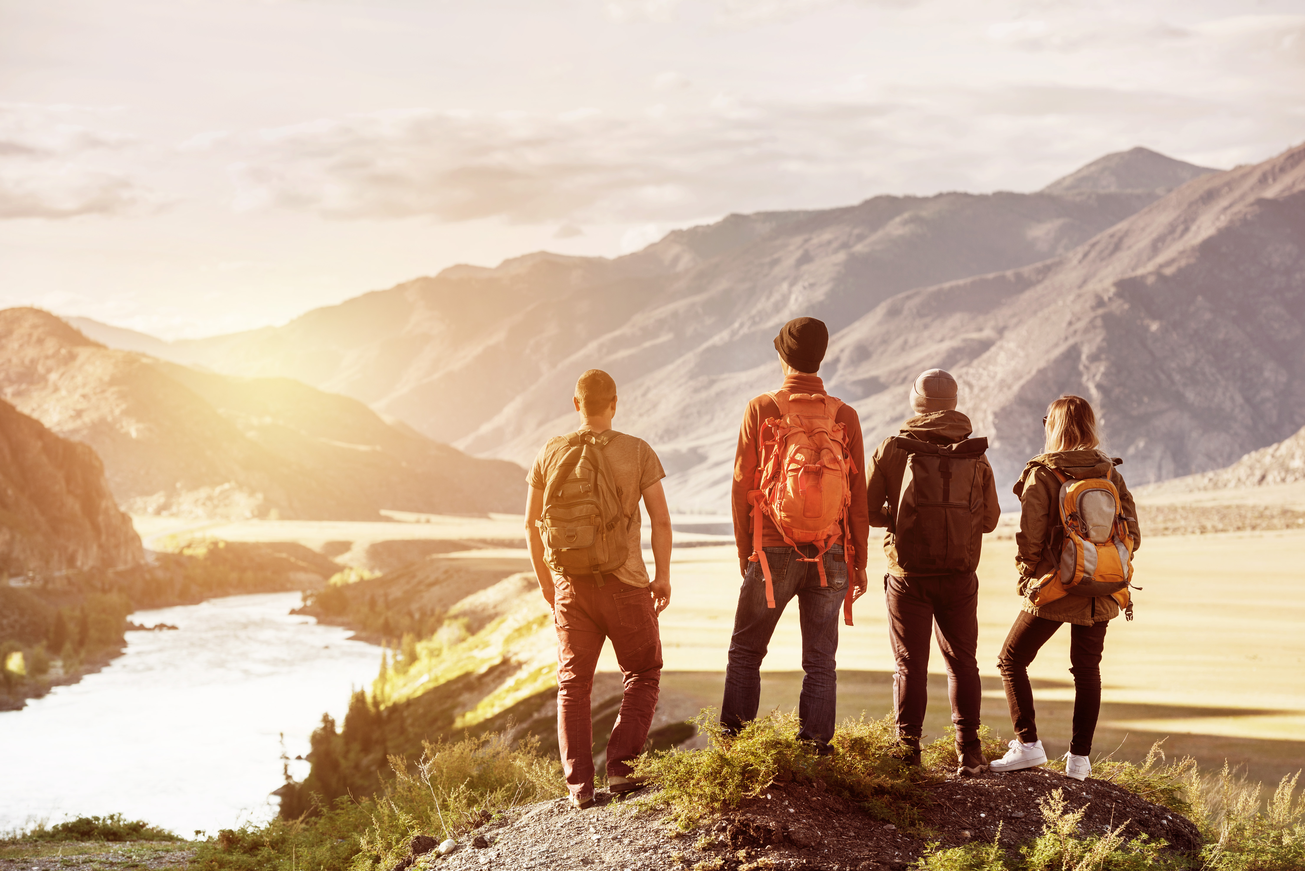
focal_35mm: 110
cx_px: 652
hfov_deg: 18.6
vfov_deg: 12.5
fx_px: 3989
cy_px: 436
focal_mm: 110
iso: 80
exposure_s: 1/200
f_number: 5.6
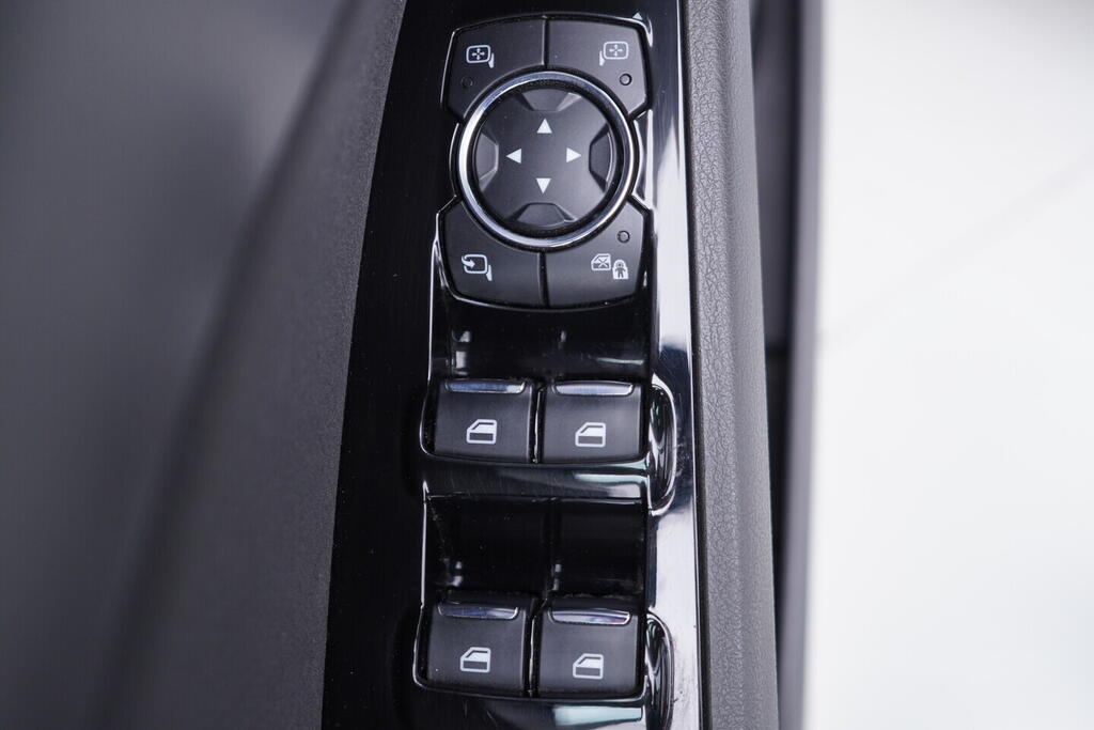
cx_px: 547
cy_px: 365
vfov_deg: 36.9
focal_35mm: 36
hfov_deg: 53.1
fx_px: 1094
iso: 320
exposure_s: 1/40
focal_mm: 24
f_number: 2.8
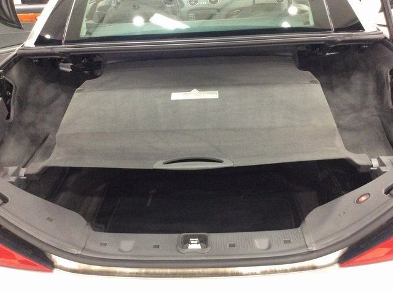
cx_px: 196
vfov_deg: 44.1
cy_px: 146
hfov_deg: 56.9
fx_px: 363
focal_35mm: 32
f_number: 2.4
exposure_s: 1/25
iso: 250
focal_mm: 3.3
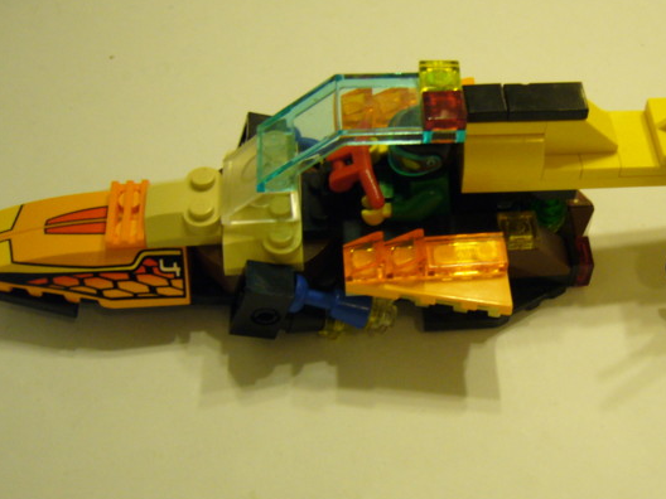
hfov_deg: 35.7
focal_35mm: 53
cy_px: 210
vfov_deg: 27.5
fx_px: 1020
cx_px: 457
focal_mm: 5.8
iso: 200
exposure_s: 1/15
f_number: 2.8
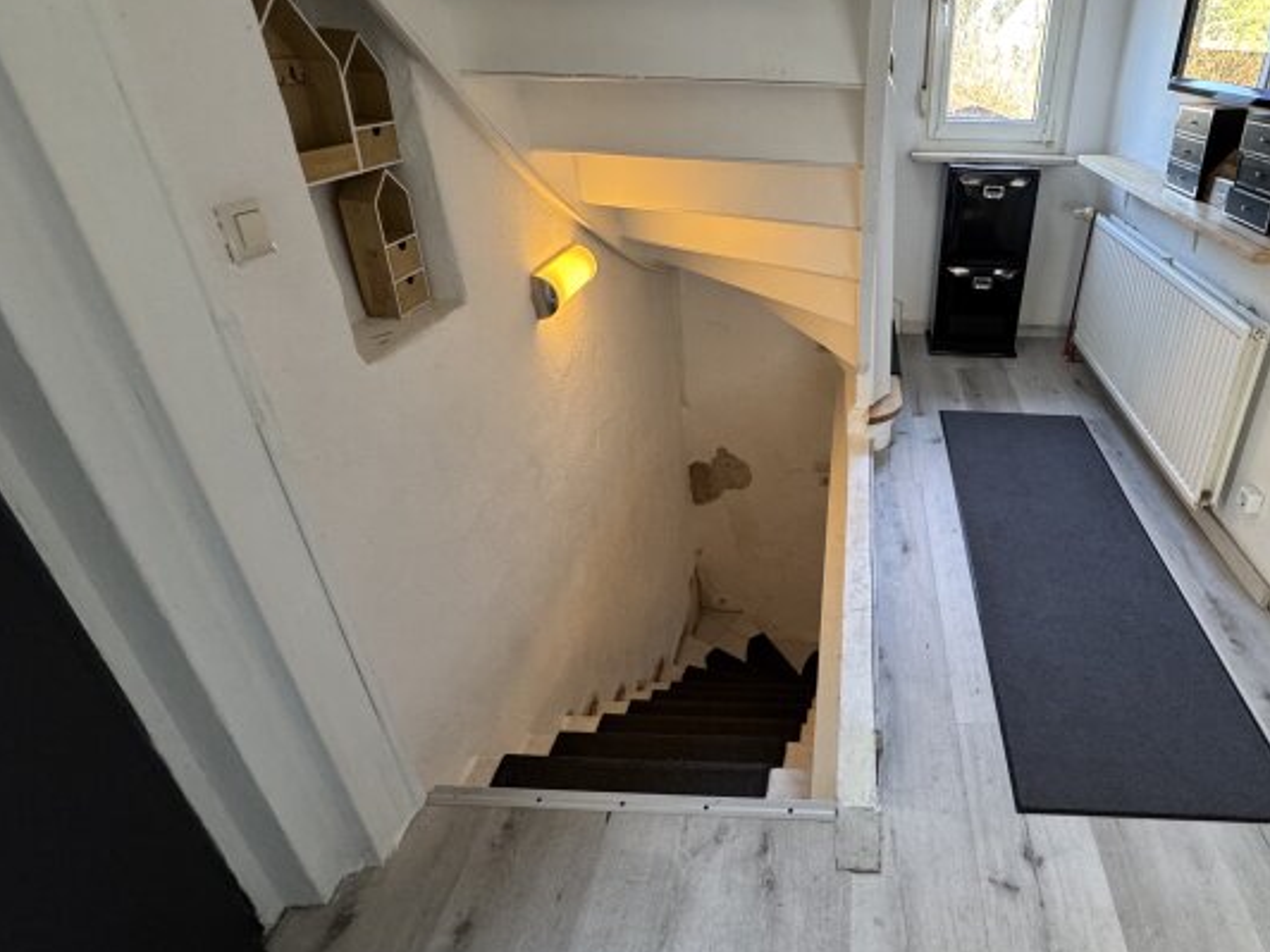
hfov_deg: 79.1
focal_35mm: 20
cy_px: 422
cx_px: 845
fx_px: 734
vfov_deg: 65.8
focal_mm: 2.22
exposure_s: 1/50
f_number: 2.2
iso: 320
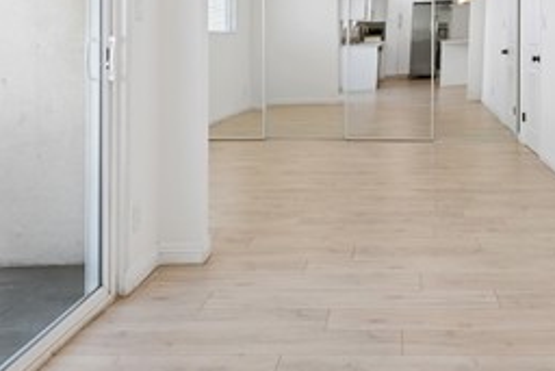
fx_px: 648
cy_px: 55
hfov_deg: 45.3
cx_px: 395
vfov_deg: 30.8
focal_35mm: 42
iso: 125
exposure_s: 1/30
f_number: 8
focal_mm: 16.8
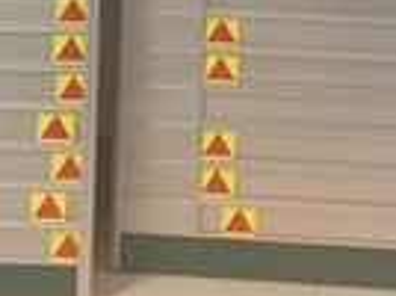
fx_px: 1359
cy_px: -201
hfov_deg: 16.4
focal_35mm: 119
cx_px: 334
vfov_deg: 11.7
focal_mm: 4.15
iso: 160
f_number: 2.2
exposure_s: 1/33
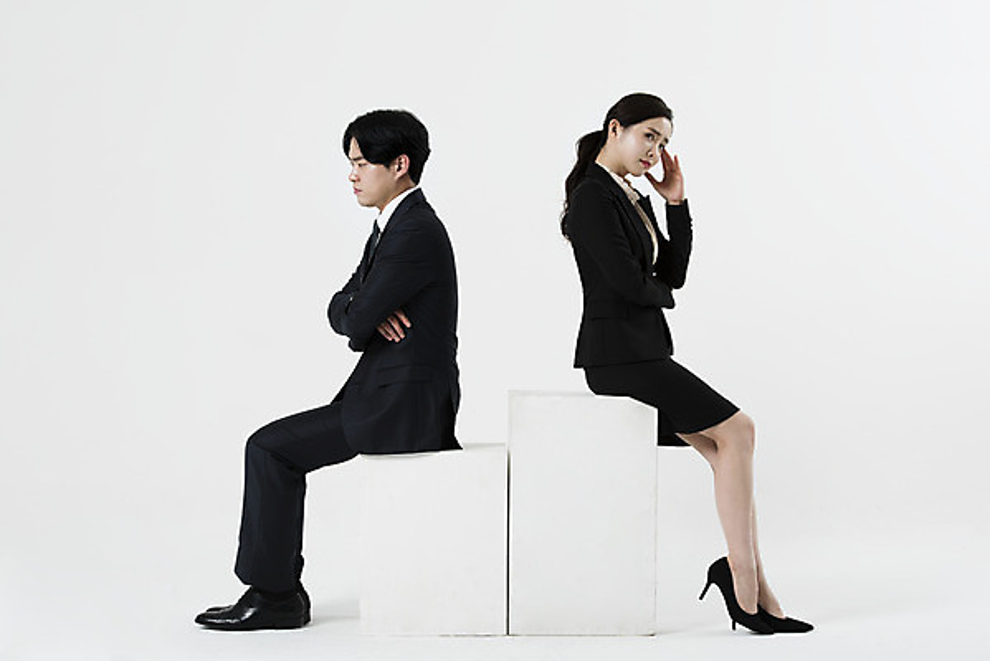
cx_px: 495
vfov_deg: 18.2
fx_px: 2063
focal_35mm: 75
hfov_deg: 27.0
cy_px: 330
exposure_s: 1/125
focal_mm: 75
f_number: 8
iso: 64
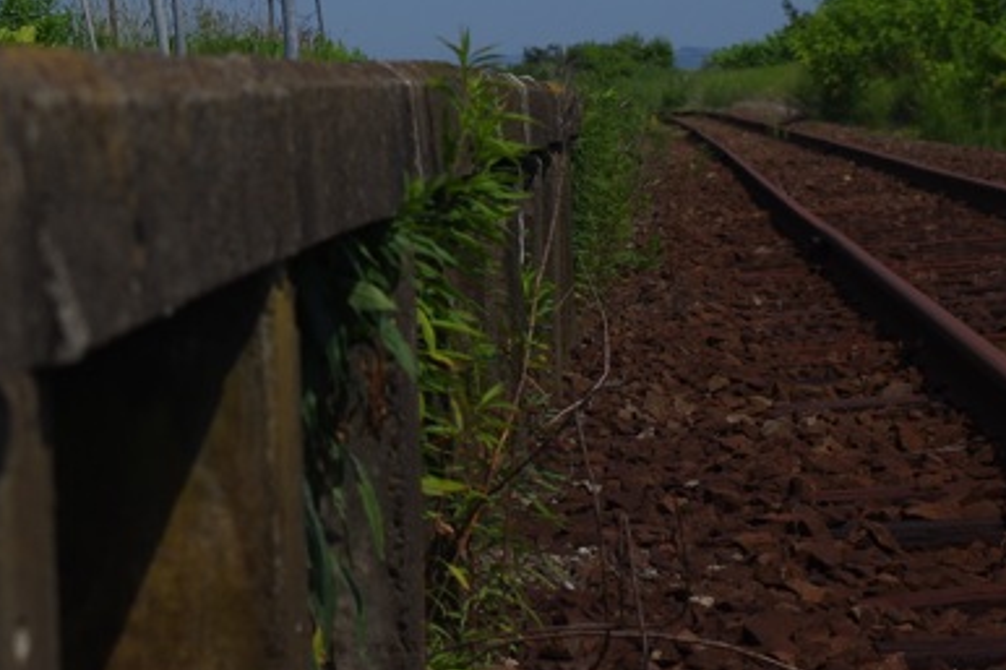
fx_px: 3854
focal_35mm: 138
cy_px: -169
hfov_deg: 14.5
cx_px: -91
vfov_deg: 9.8
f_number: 4.5
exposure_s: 1/2500
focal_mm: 35
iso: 100
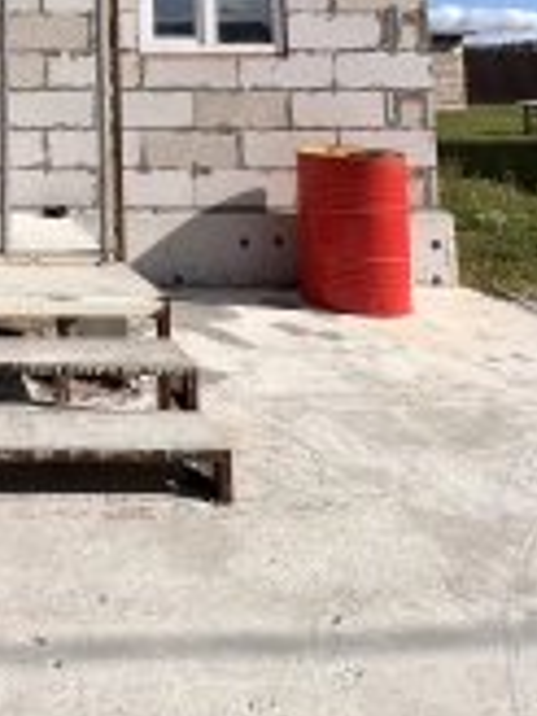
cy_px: 4
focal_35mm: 37
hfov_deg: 31.6
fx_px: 765
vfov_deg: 43.2
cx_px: -124
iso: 32
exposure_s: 1/2320
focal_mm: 1.57
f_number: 1.8
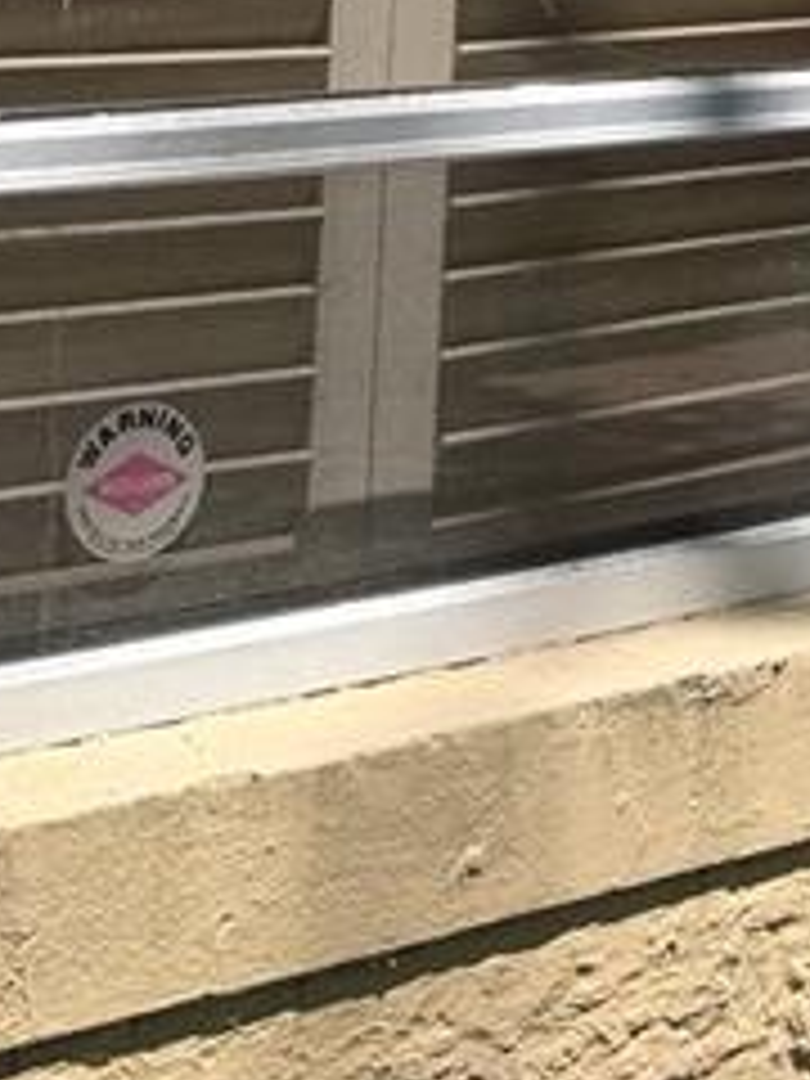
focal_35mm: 120
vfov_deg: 15.2
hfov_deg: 11.4
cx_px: 1521
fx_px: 3744
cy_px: -531
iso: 80
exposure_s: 1/4167
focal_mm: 6.76
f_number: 1.78
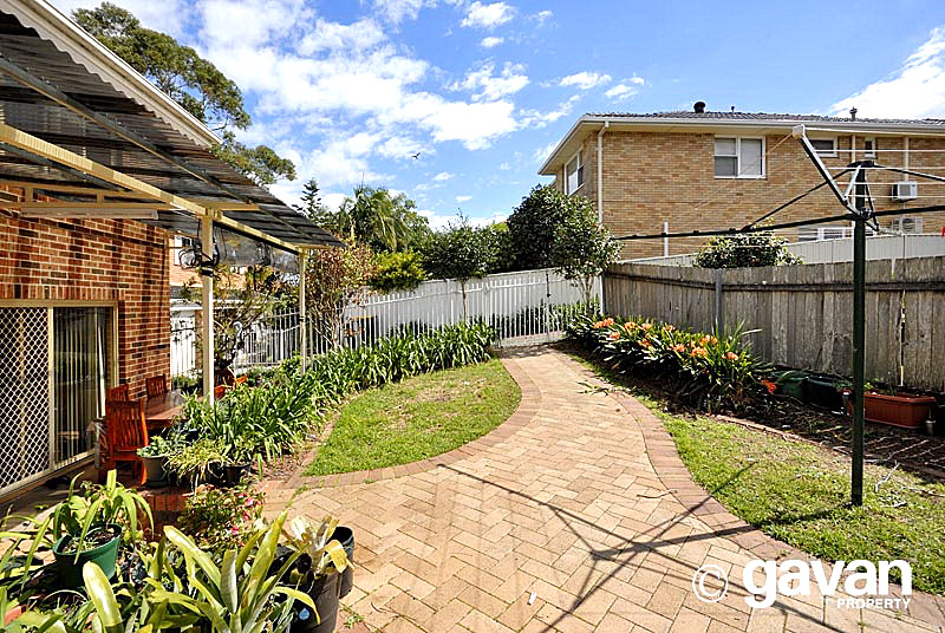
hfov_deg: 100.3
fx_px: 394
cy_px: 316
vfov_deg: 77.5
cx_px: 472
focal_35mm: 15
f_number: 7.1
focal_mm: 10
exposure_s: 1/250
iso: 100
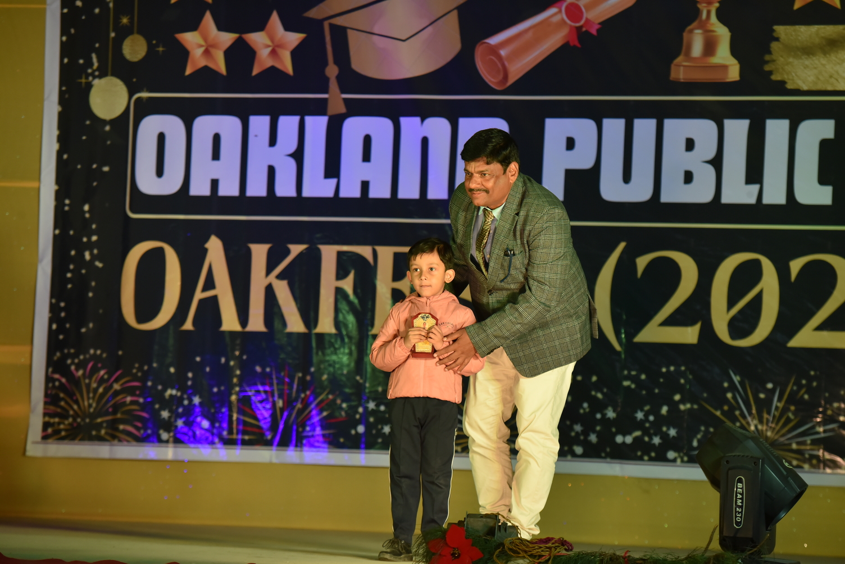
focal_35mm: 135
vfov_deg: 10.2
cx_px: 422
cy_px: 282
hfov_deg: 15.2
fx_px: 3170
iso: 1600
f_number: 2.8
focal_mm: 135
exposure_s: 1/400
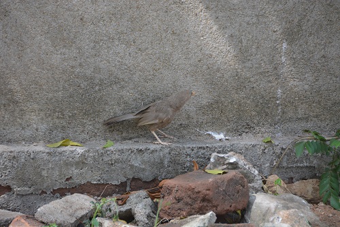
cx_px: 170
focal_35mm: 300
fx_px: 2832
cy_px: 114
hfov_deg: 6.9
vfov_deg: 4.6
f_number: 5.6
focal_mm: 200
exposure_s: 1/500
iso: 1600
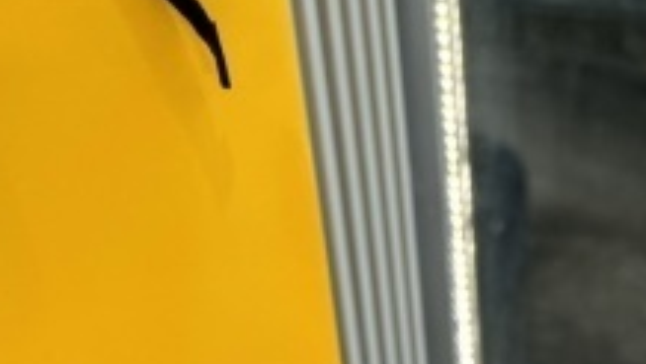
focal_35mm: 104
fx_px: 1783
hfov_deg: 19.5
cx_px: 756
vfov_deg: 10.1
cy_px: 882
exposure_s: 1/244
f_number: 1.6
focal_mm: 5.96
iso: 40
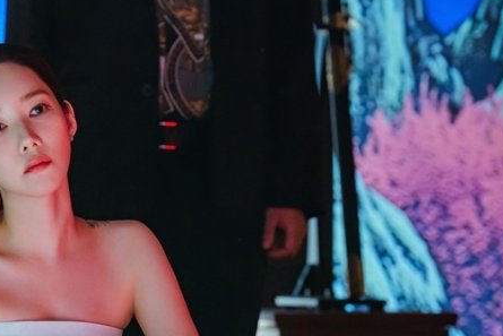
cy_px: 294
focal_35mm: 237
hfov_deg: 8.7
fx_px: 3312
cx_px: 112
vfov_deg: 5.8
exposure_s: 1/80
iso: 5000
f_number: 4.5
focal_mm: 132
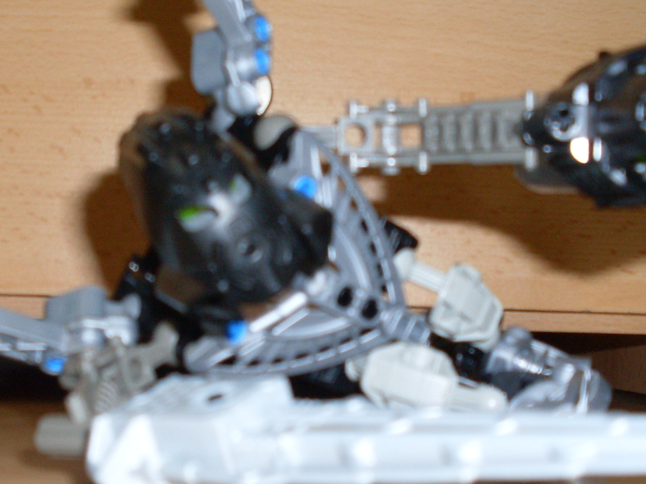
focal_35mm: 67
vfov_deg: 21.9
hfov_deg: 28.9
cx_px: 268
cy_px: 292
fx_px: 1250
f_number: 2.8
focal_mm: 6.3
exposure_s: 1/45
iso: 100
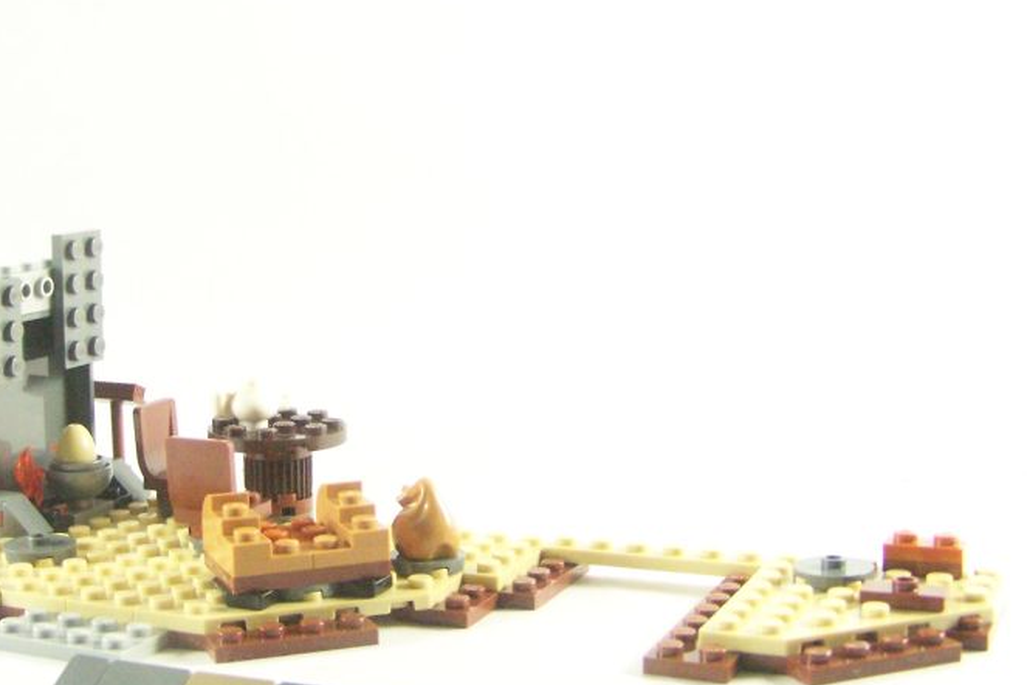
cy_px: 277
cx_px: 415
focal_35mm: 61
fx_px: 1740
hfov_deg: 32.8
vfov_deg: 22.2
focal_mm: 6.3
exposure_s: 1/60
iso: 400
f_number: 3.2
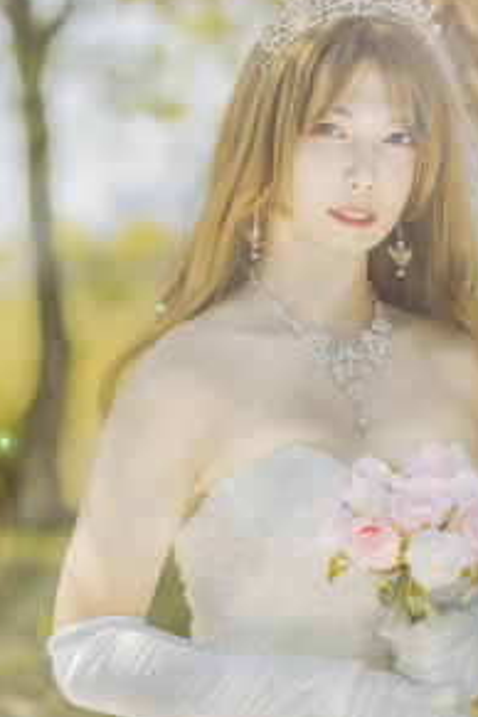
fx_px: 2191
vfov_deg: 18.6
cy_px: 313
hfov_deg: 12.4
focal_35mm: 110
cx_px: 155
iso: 200
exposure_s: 1/6400
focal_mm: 50
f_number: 1.6
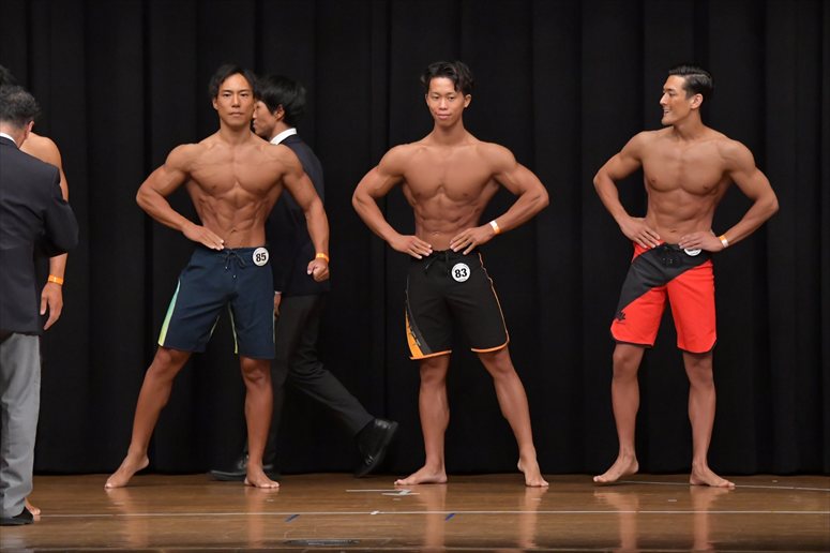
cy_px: 276
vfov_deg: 6.1
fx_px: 5185
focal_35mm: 225
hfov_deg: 9.2
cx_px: 415
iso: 6400
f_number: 5.6
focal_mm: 150
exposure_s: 1/400
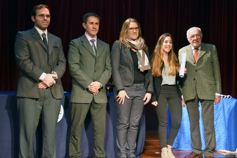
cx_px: 118
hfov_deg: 43.6
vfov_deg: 29.9
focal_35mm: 45
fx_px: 296
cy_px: 79
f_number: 4
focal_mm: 30
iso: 800
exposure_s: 1/40
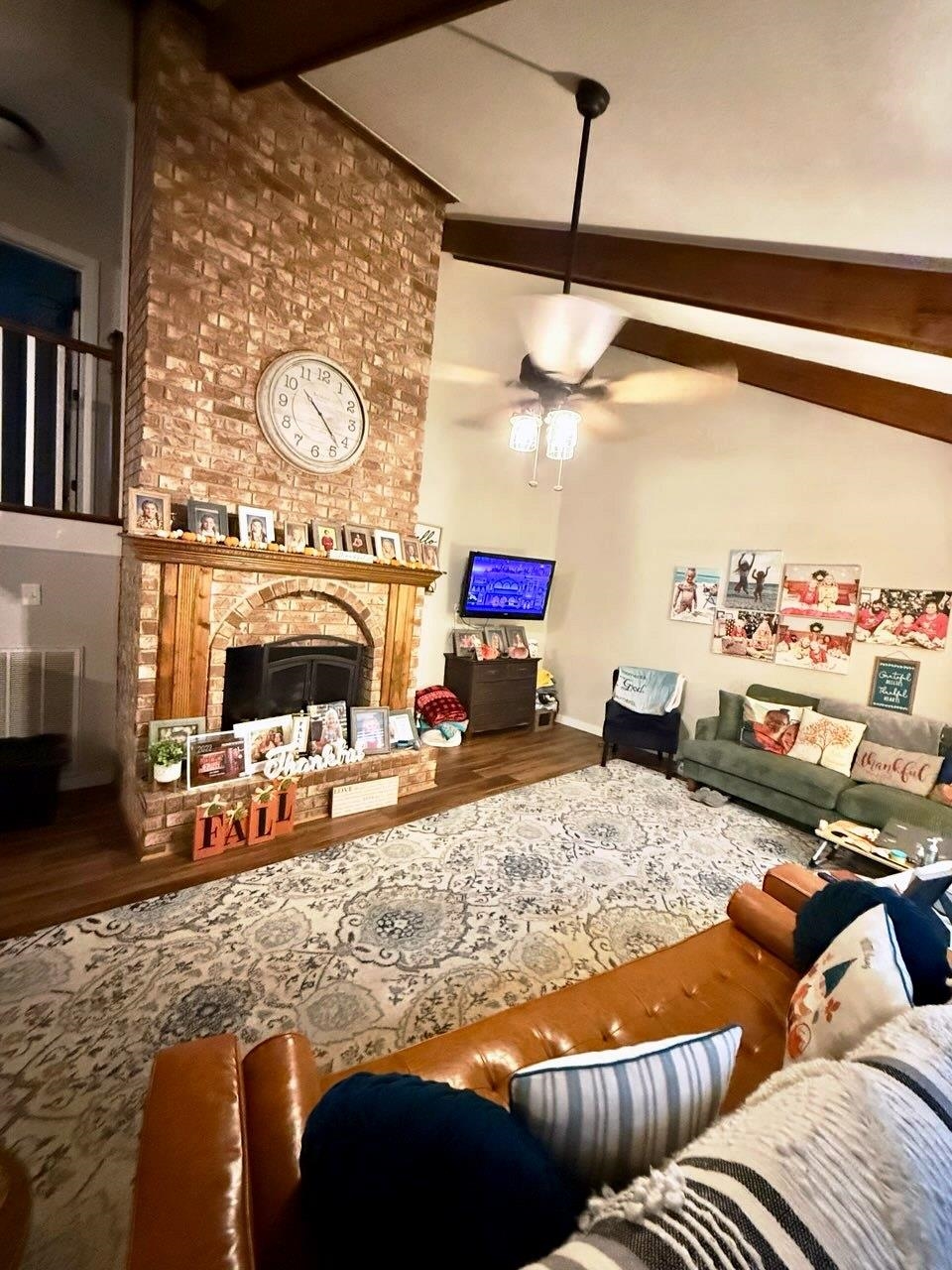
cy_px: 635
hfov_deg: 85.7
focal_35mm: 14
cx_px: 476
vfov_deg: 102.1
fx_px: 513
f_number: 2.2
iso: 1250
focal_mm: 2.22
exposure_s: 1/40
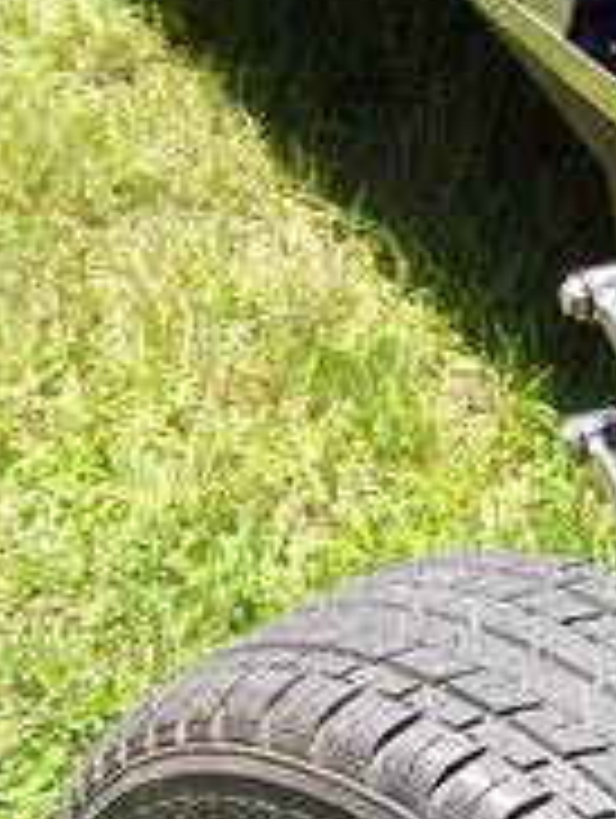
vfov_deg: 15.7
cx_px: 958
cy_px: 342
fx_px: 2959
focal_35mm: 125
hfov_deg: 11.3
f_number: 2.8
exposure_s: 1/250
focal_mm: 6.3
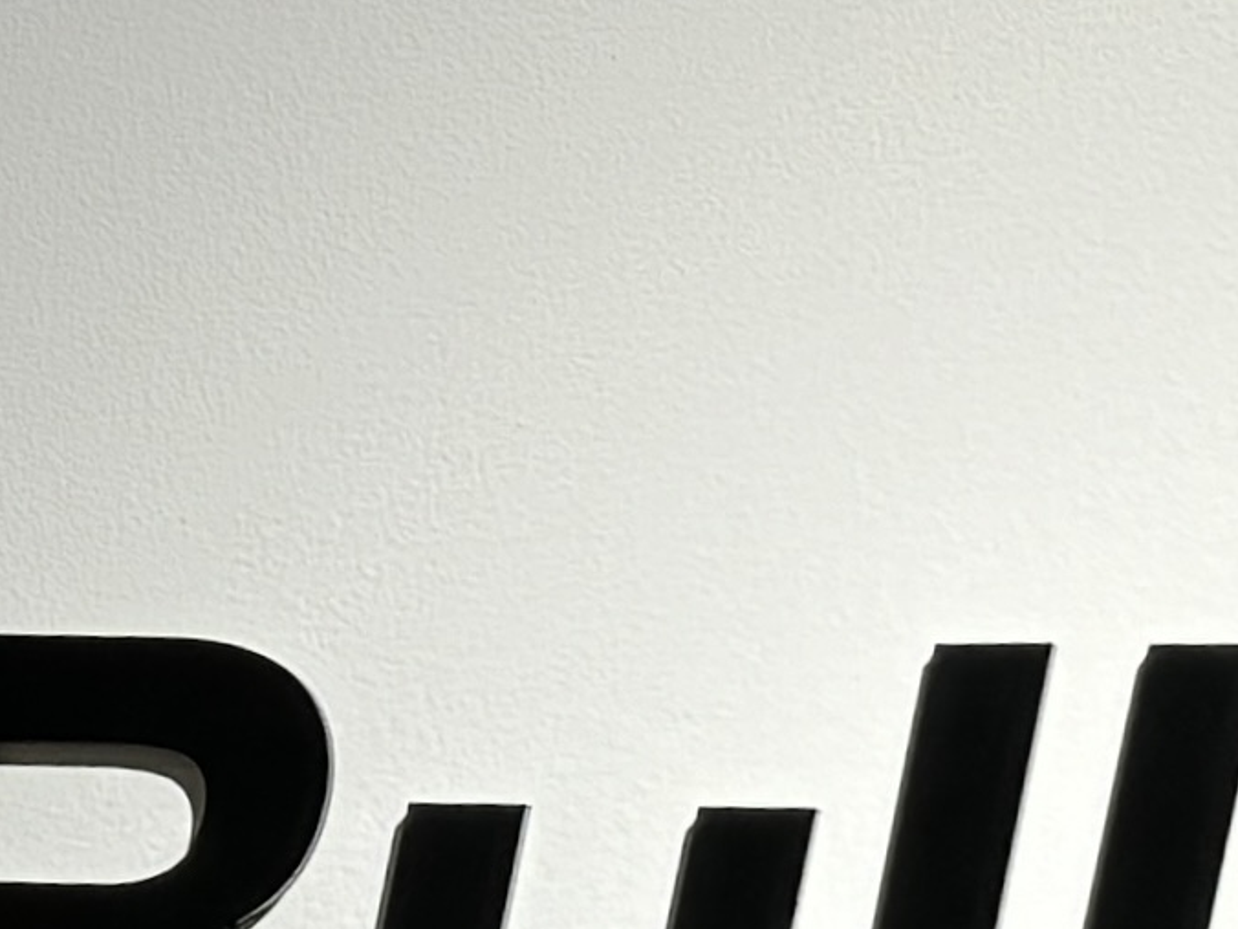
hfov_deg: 10.7
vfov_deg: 7.7
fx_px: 6581
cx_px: 668
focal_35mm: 184
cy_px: 1819
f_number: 1.78
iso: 100
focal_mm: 6.86
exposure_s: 1/100
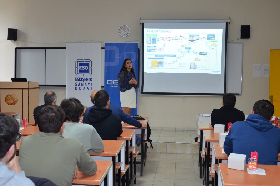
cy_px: 90
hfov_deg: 42.0
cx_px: 135
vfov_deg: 28.5
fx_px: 365
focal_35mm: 47
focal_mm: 24
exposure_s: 1/60
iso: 800
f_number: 3.8
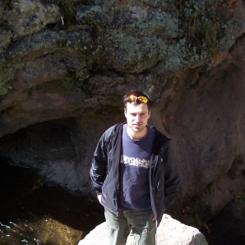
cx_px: 151
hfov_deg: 23.9
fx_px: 577
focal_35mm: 72
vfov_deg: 23.6
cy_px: 198
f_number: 2.8
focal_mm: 8
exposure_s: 1/700
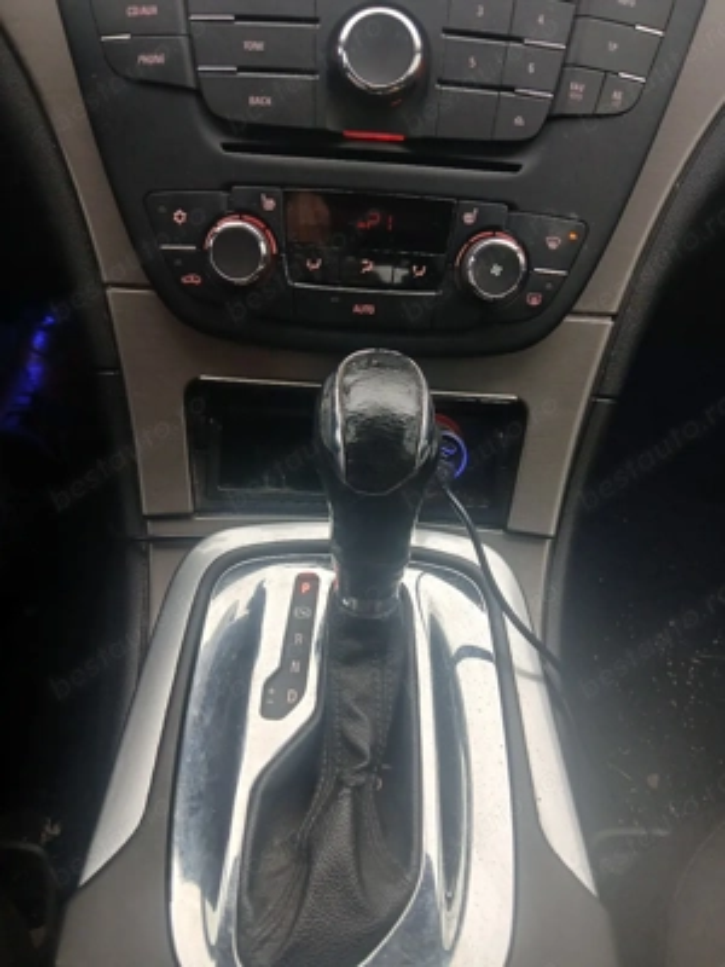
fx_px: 726
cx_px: 362
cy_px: 484
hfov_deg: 53.1
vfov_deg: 67.3
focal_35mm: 26
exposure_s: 1/50.3
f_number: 1.8
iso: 100
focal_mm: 3.98
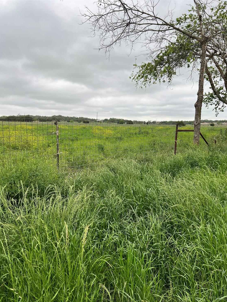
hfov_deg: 51.3
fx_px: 236
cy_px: 156
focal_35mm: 27
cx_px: 114
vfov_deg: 65.3
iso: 50
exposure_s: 1/873
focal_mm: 5.7
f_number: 1.5
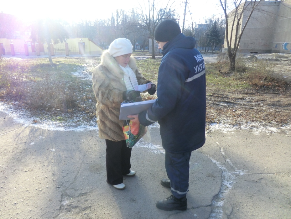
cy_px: 110
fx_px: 202
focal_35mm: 24
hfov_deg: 71.6
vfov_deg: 56.8
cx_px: 146
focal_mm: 4.3
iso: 80
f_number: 3.2
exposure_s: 1/160
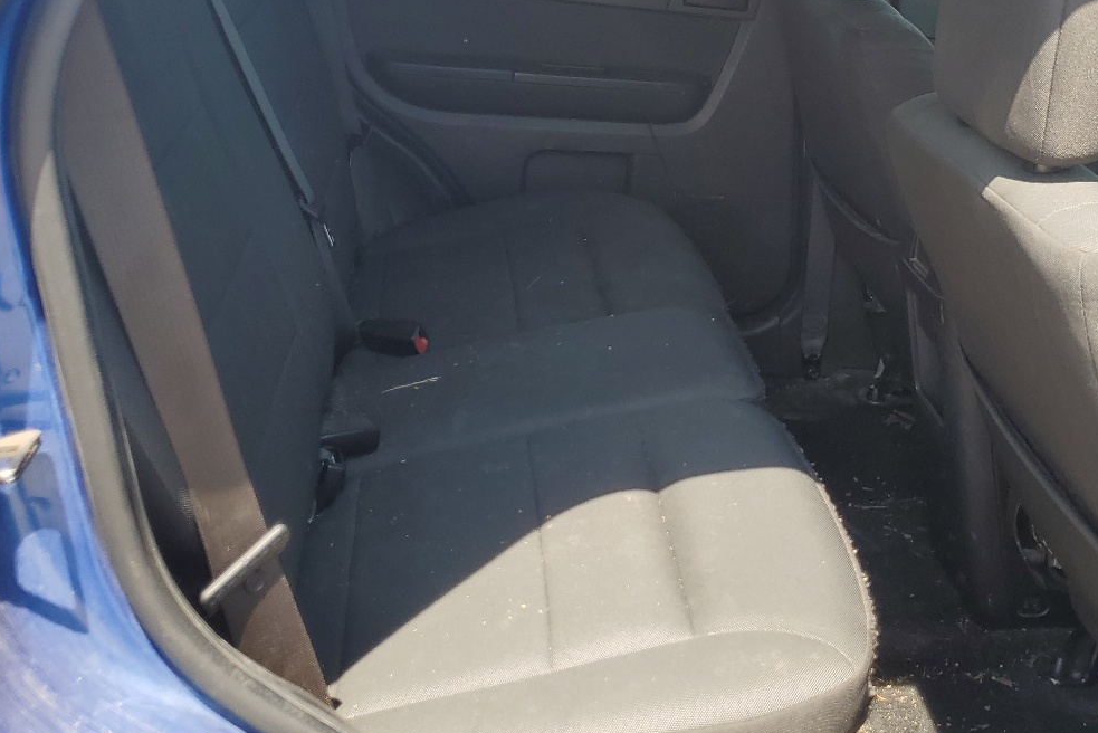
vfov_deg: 30.2
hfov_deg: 43.9
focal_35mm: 44
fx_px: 1342
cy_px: 220
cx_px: 729
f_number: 1.5
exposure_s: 1/526
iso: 50
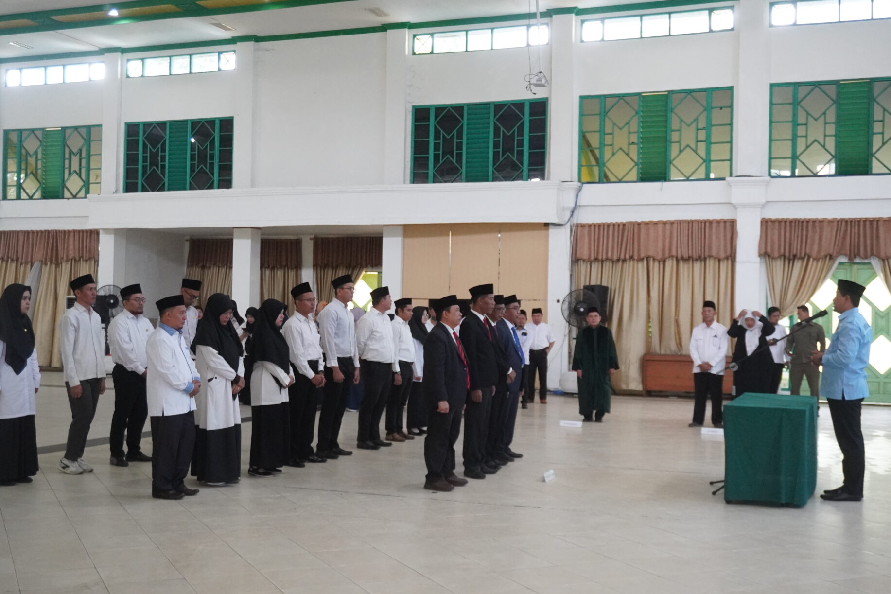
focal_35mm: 44
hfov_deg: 44.5
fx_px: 1089
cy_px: 297
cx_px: 436
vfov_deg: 30.5
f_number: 4.5
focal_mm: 28
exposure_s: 1/160
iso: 3200
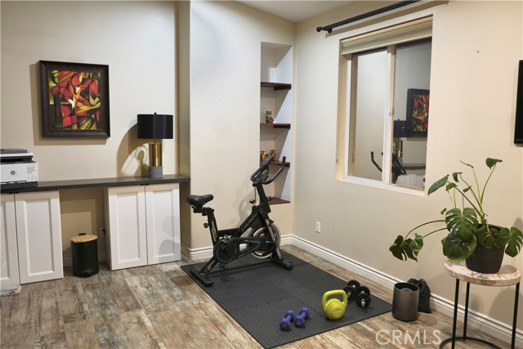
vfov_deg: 48.0
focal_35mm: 27
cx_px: 262
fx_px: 392
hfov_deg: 67.4
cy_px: 174
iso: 160
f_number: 4.5
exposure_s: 1/8
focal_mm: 18
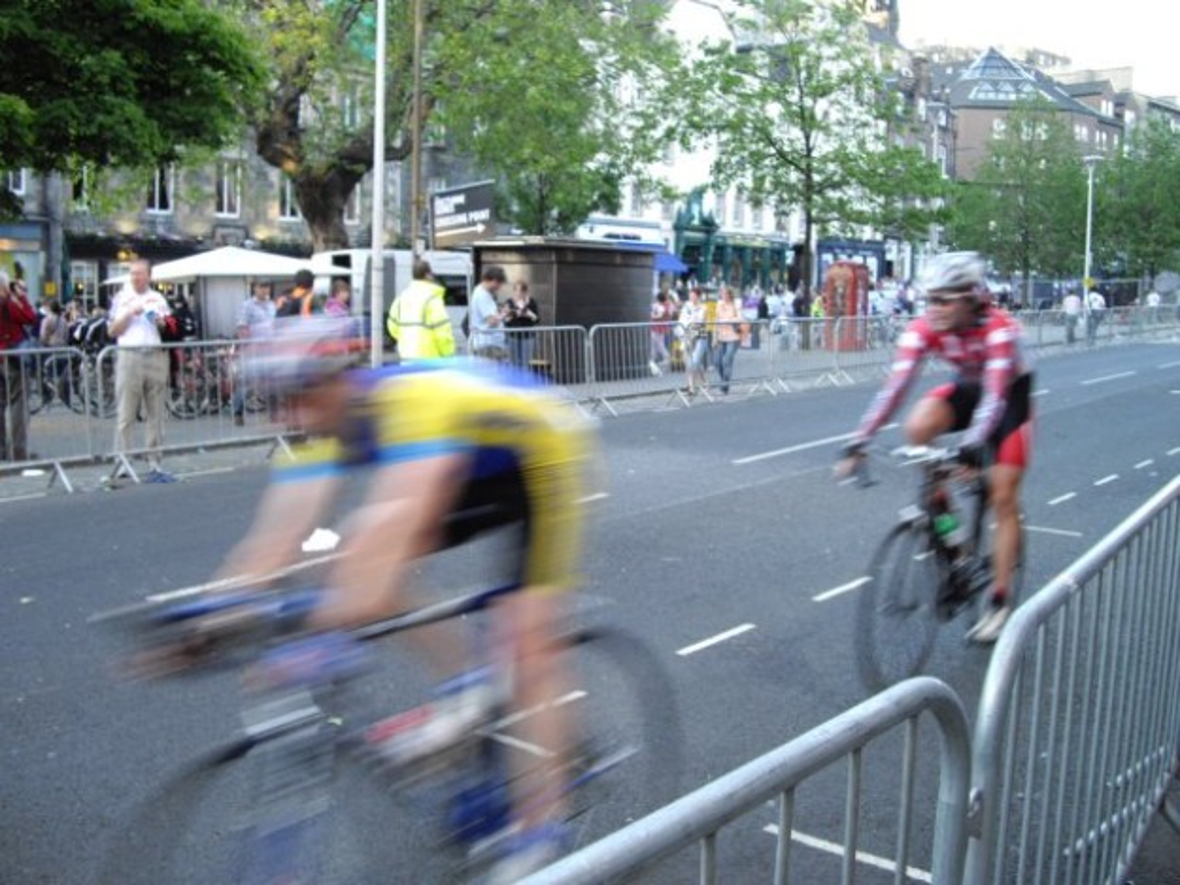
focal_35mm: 38
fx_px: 1296
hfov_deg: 49.0
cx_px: 590
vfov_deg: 37.7
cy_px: 442
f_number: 2.8
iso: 200
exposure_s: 1/60
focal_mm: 7.9
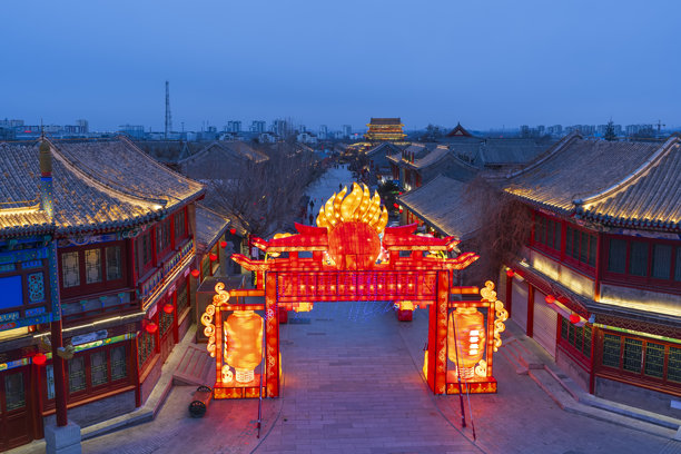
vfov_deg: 38.9
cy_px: 227
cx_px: 340
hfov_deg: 55.8
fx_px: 643
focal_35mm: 34
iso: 100
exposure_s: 1/2.5
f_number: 8
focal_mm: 34
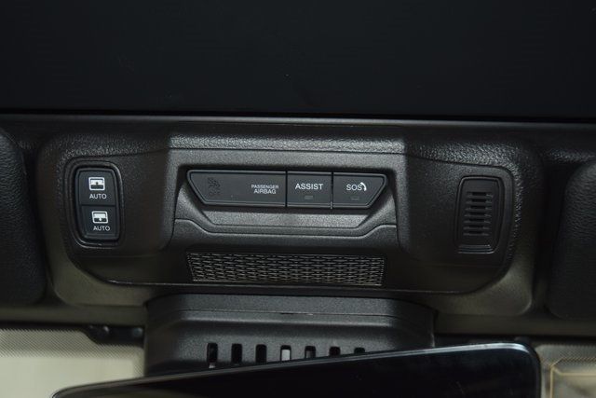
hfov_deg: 42.3
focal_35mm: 46
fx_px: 770
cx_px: 298
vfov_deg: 29.0
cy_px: 199
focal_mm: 31
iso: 640
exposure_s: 1/30
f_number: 4
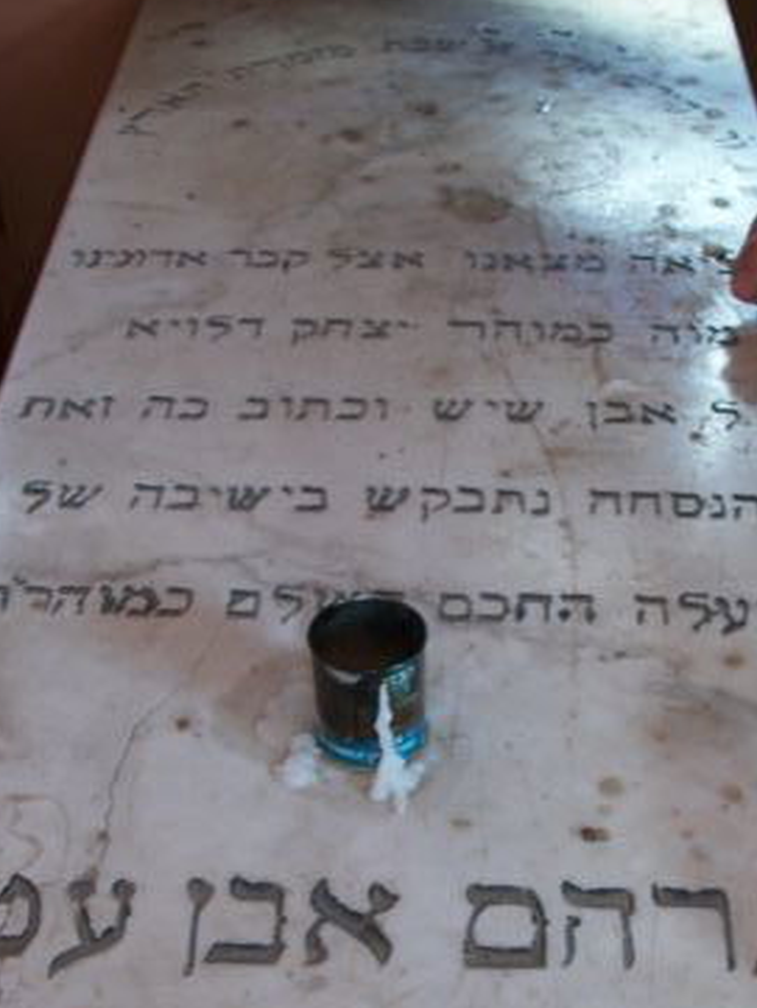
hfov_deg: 26.5
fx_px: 1603
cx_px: 447
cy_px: 849
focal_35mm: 55
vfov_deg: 33.6
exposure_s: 1/40
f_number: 2.9
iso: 125
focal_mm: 5.7
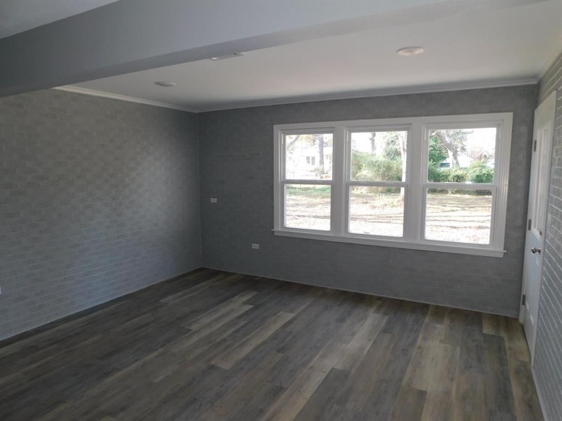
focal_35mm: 23
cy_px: 210
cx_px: 281
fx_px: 373
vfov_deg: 58.9
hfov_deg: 73.9
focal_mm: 4
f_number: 3
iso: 125
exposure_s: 1/50
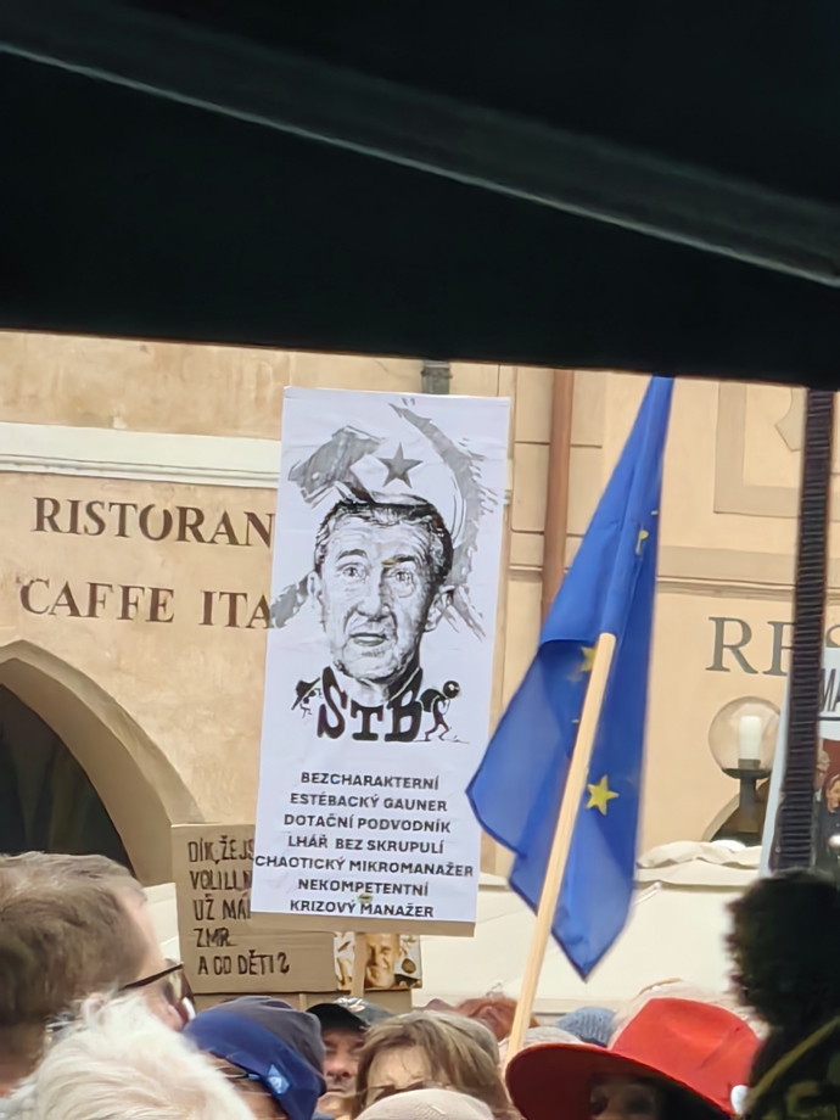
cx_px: 420
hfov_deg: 2.9
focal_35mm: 519
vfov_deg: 3.8
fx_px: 16792
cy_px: 560
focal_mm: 16.85
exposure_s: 1/33.3
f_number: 3.5
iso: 320
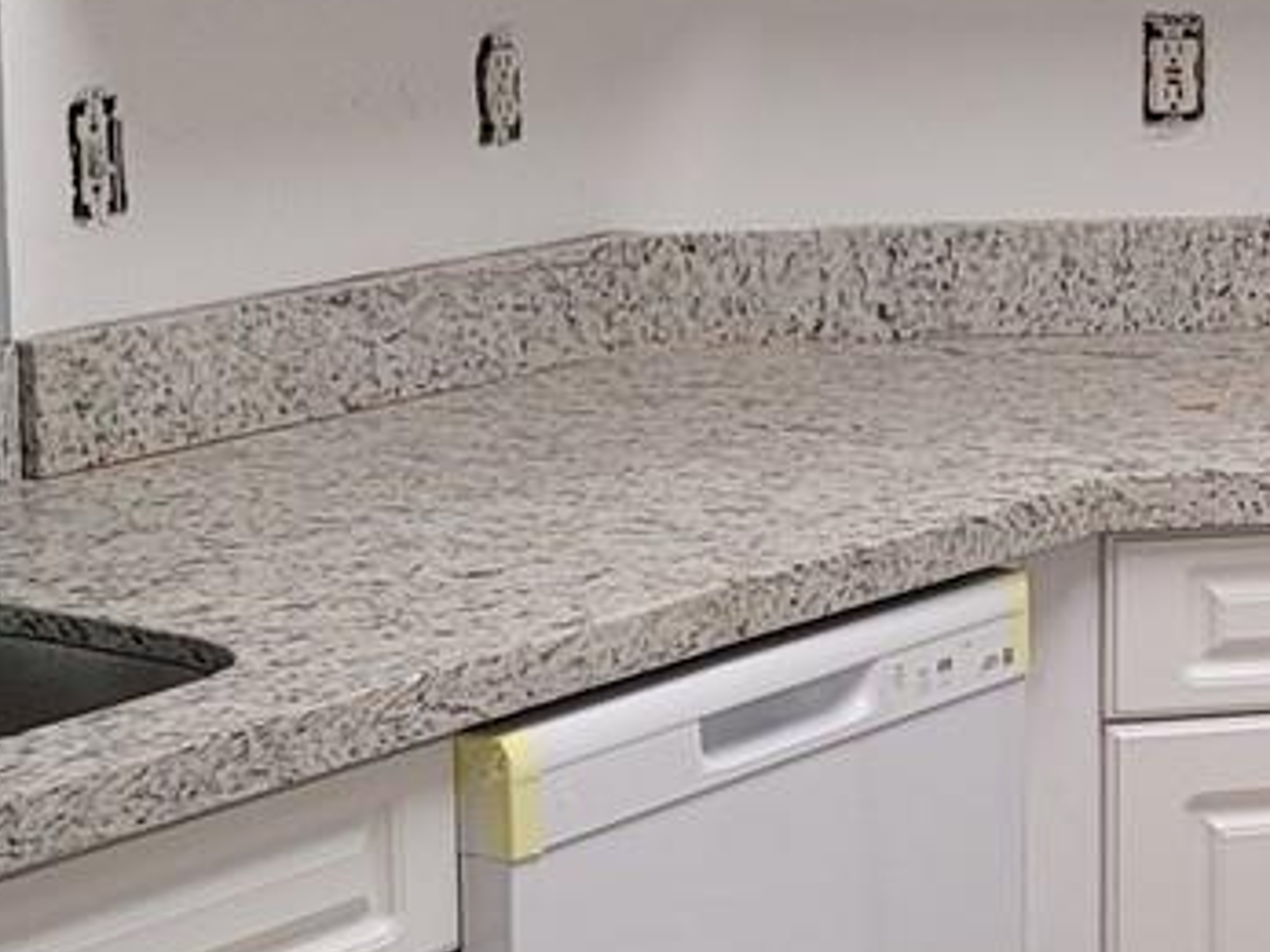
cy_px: 502
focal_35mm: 120
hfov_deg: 16.0
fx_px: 4401
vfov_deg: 12.3
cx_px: 1347
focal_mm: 5.4
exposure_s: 1/120
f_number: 1.8
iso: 125
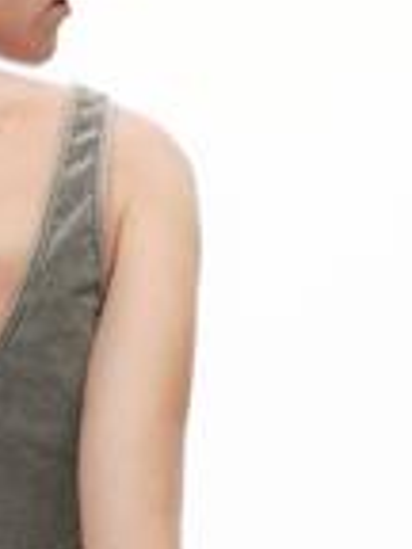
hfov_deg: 6.6
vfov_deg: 8.7
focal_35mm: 224
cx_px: -84
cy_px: 637
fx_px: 3555
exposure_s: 1/320
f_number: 7.1
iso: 1000
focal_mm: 78
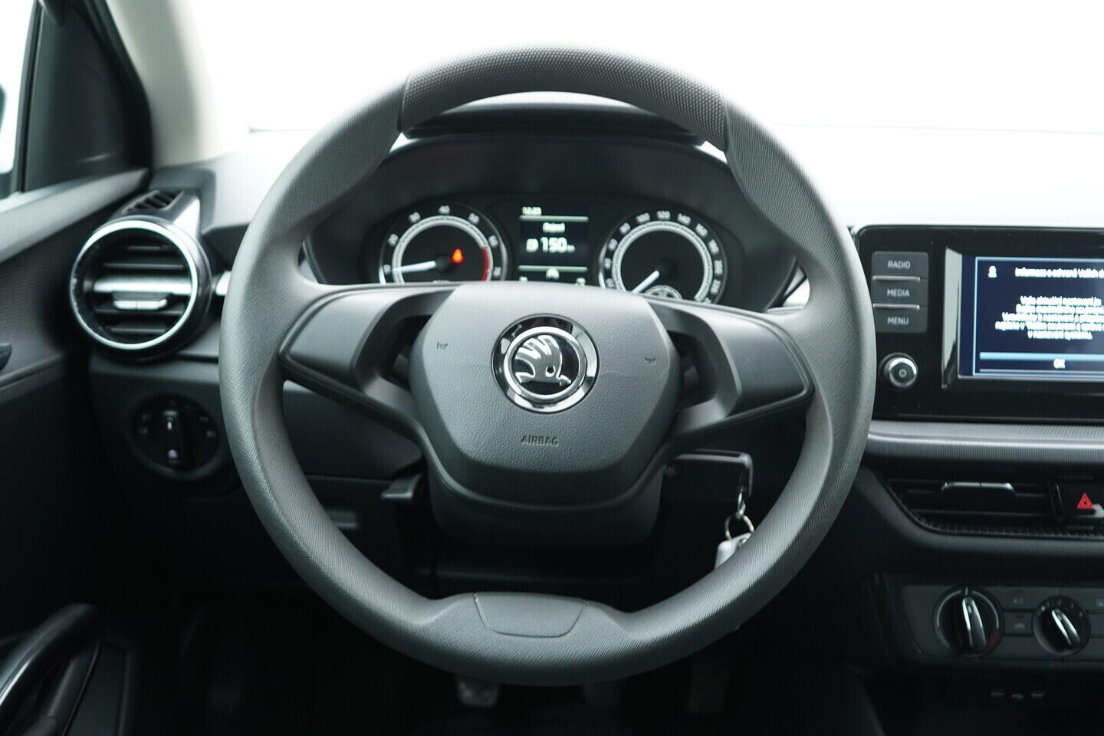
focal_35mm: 36
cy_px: 368
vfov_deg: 36.9
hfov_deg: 53.1
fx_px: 1104
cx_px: 552
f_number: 2.8
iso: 500
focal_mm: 24
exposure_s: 1/40
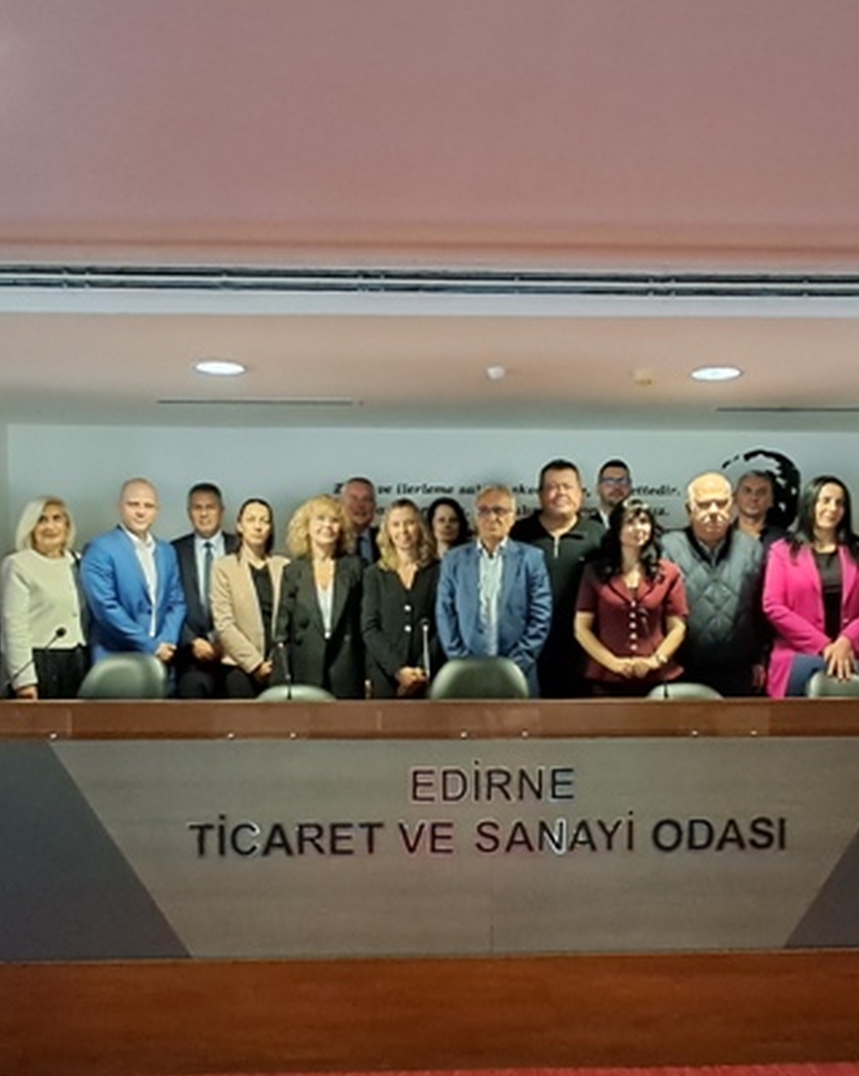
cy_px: 633
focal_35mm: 31
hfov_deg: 47.1
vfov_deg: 56.9
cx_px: 419
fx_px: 986
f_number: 2.2
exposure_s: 1/24
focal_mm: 1.64
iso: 500
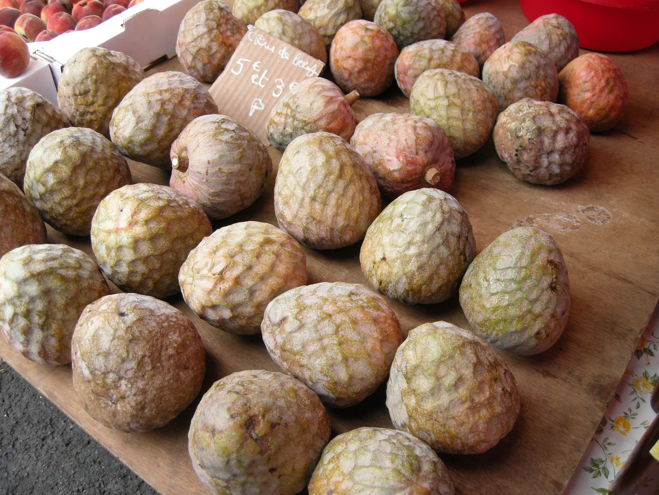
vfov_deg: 40.7
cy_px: 248
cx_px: 330
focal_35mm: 35
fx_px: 666
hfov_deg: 52.6
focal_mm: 7.5
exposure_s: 1/60
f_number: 2.7
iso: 77
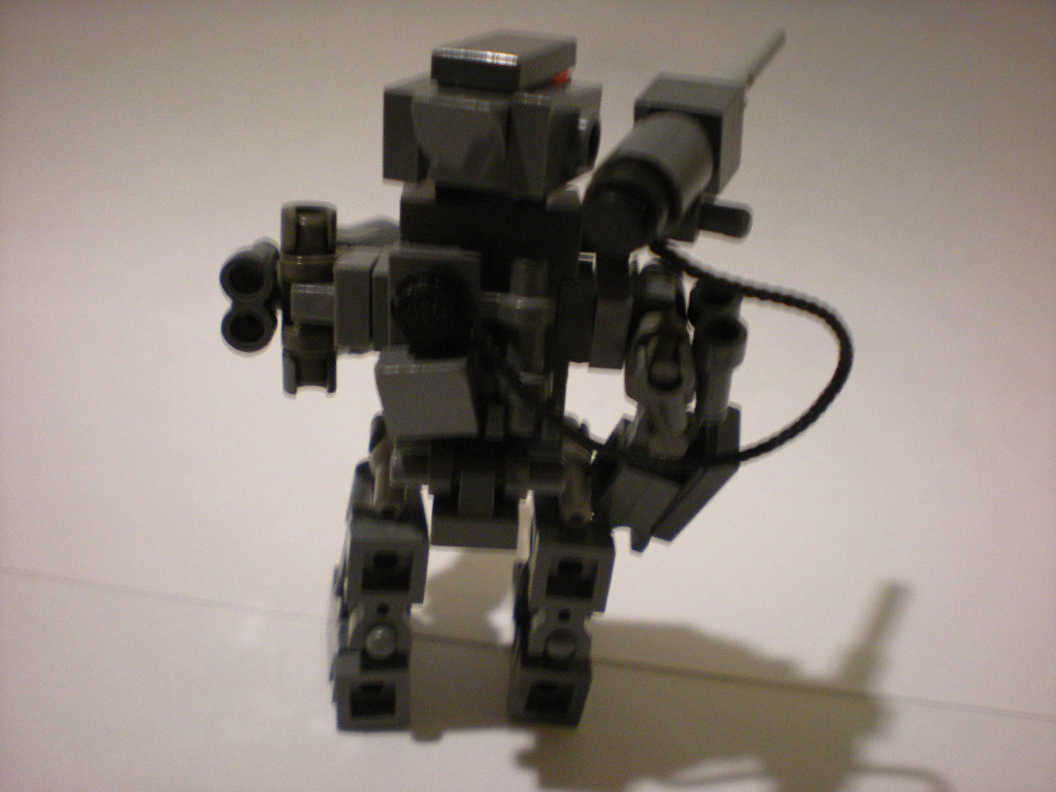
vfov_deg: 37.7
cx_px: 528
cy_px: 396
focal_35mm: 38
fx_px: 1159
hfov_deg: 49.0
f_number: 3.1
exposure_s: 1/8
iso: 293
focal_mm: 6.3
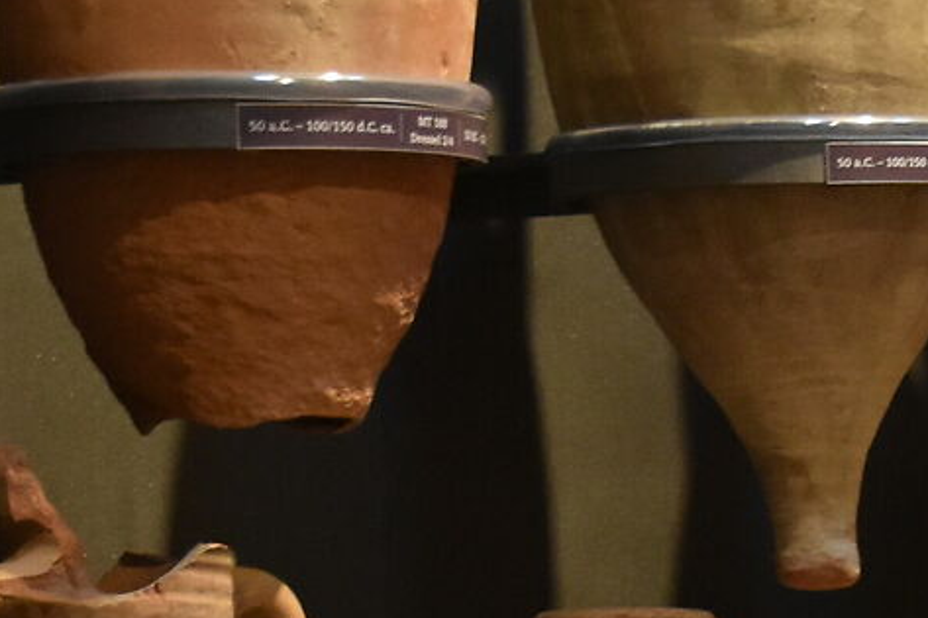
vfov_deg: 6.7
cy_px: 465
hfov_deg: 10.0
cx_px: 808
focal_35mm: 206
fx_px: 5296
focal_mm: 27
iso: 1600
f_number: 4
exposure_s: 1/25
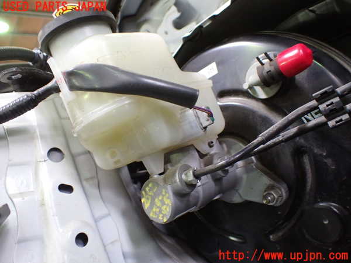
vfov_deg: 46.8
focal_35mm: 30
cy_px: 132
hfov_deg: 60.0
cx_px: 176
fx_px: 304
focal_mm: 5.4
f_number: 2.3
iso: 800
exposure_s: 1/40
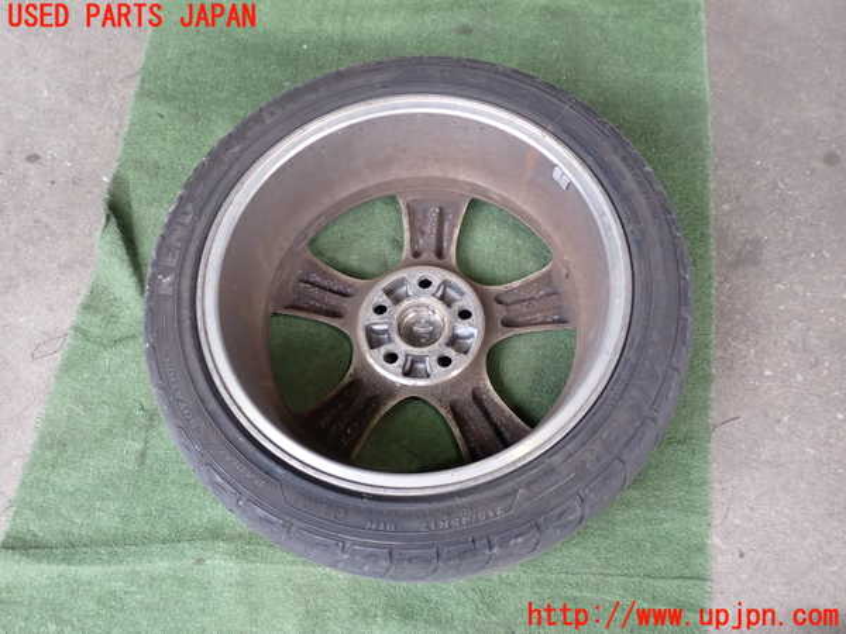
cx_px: 423
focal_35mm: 32
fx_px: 782
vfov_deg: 44.2
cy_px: 317
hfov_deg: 56.8
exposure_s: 1/60
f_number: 2.4
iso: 200
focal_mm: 5.79
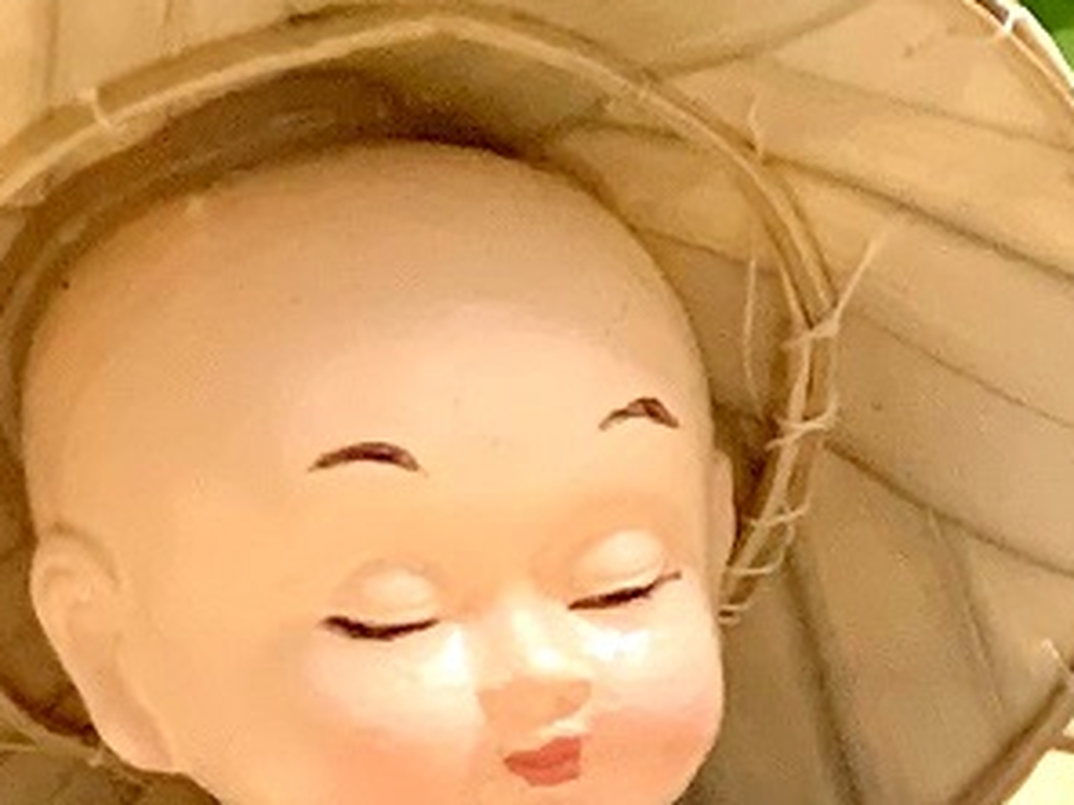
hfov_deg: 9.5
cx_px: 2834
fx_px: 5492
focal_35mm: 177
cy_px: 769
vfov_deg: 8.4
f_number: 1.8
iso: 320
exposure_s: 1/33
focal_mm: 4.25
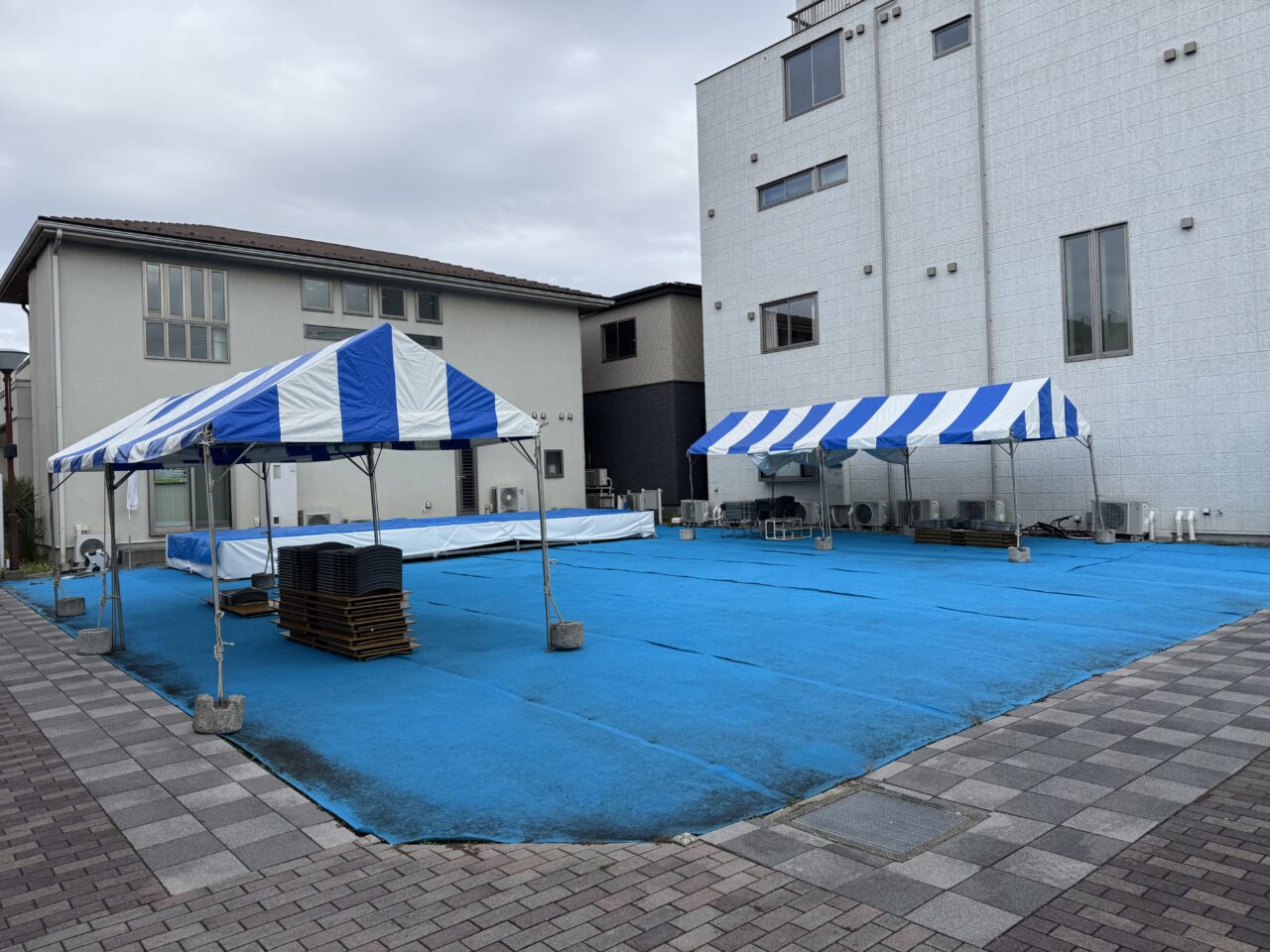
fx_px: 881
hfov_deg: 71.6
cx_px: 635
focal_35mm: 24
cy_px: 476
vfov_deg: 56.8
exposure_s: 1/2959
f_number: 1.78
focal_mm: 6.76
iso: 80
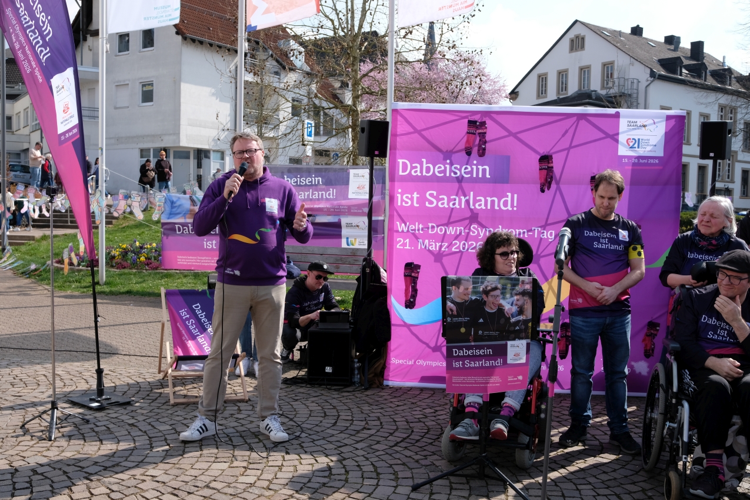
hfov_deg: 54.4
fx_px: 729
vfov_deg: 37.9
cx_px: 375
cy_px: 250
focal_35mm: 35
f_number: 7.1
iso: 250
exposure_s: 1/350
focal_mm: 23
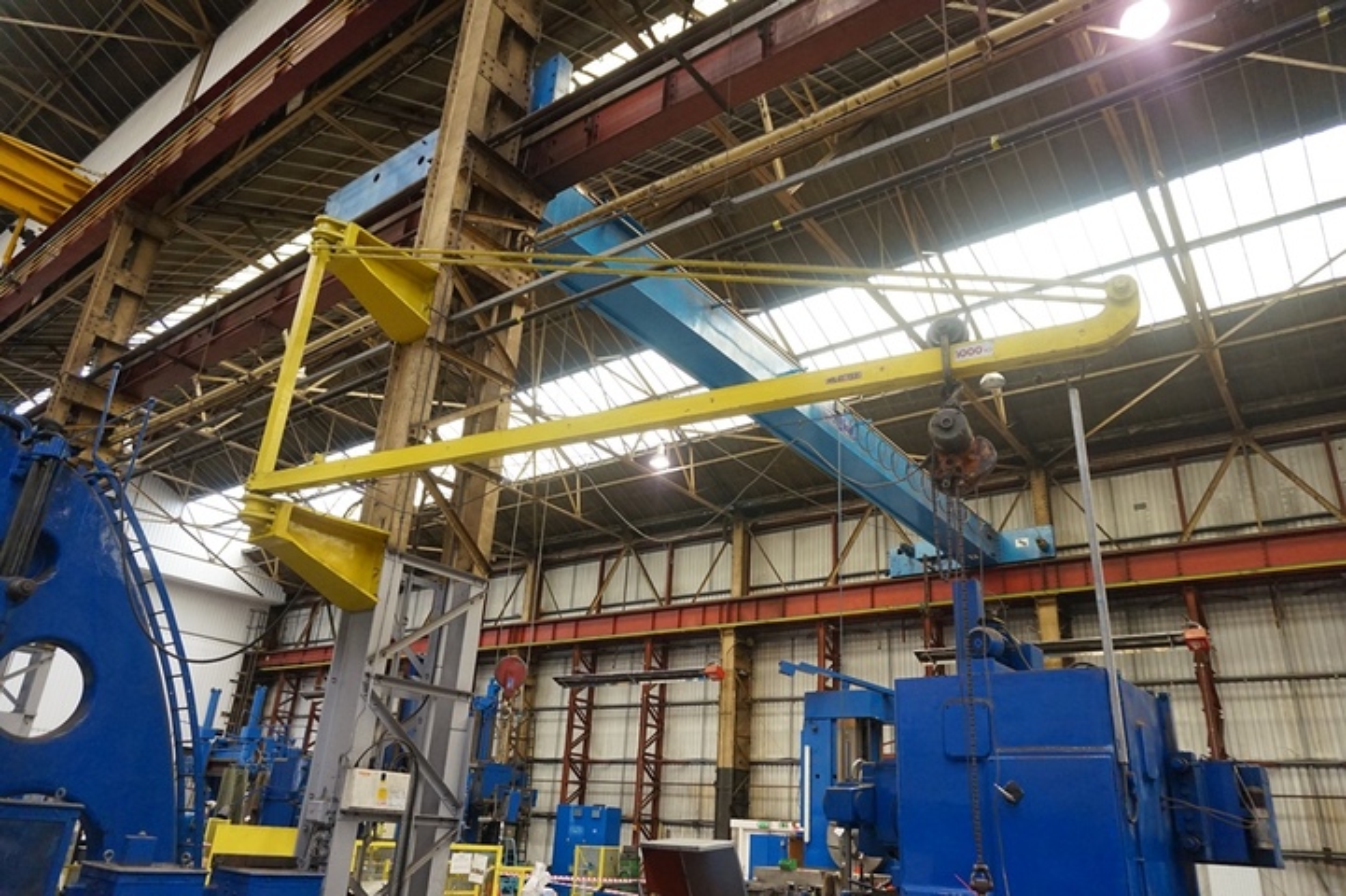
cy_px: 448
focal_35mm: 24
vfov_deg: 53.1
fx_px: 897
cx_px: 673
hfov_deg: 73.8
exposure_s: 1/160
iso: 1600
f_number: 3.5
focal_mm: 16
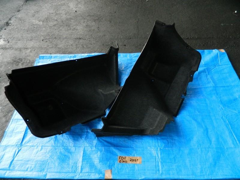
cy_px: 90
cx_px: 120
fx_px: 173
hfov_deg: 69.4
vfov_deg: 54.9
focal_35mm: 25
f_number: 3.1
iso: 360
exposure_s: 1/250
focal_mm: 4.5
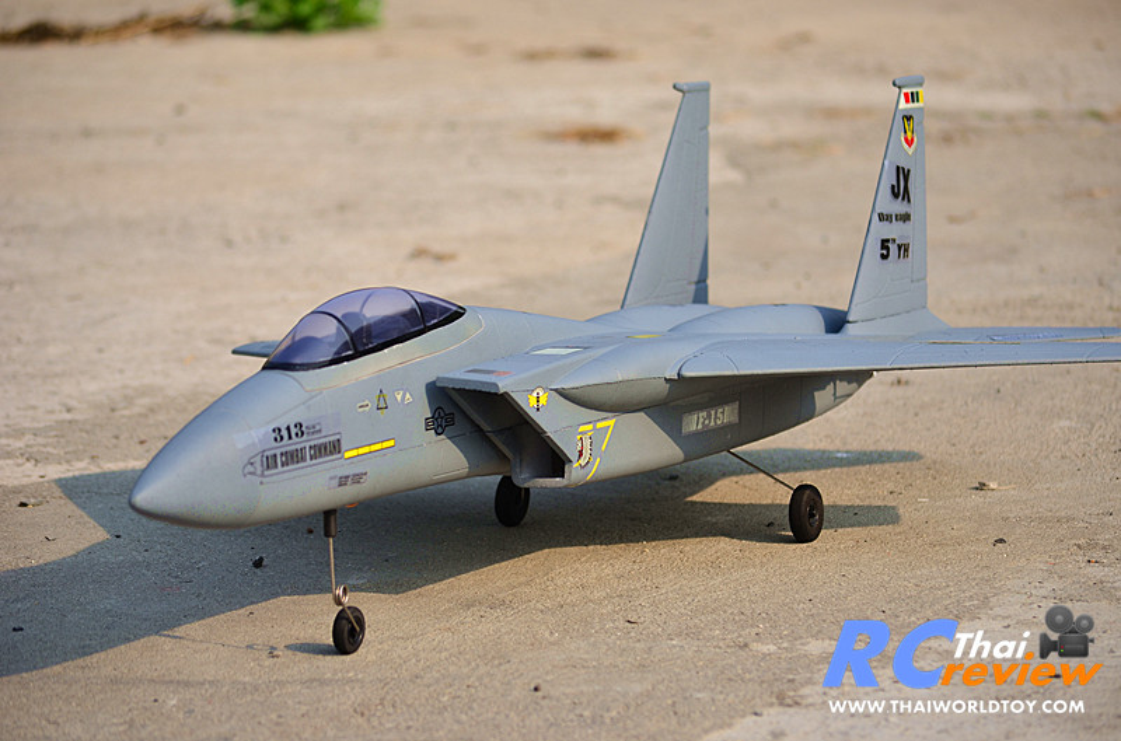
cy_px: 370
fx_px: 4566
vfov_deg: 9.3
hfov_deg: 14.0
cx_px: 560
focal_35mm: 147
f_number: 5.6
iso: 100
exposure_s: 1/500
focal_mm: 98
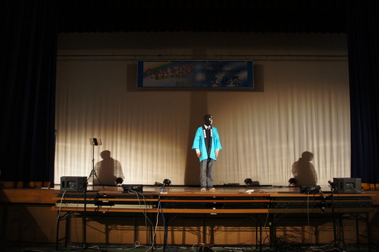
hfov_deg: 62.0
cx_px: 190
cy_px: 126
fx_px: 316
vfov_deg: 43.5
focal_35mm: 30
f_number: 4
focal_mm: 20
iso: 1250
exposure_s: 1/30
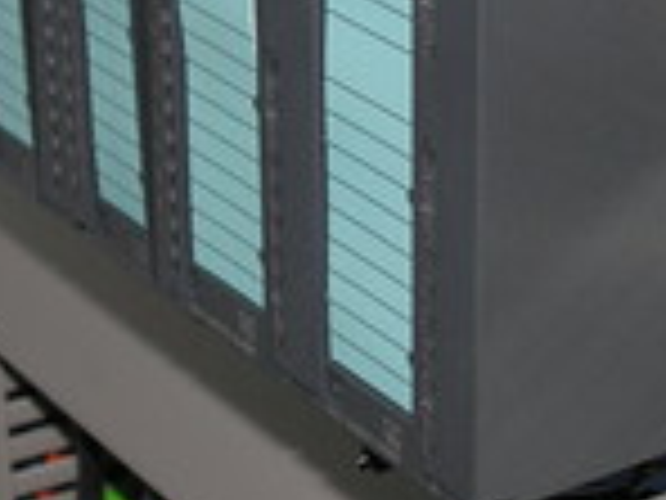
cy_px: 243
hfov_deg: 13.9
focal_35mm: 142
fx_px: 2732
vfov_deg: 10.4
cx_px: 315
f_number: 2.8
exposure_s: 1/60.1
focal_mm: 8.9
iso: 50
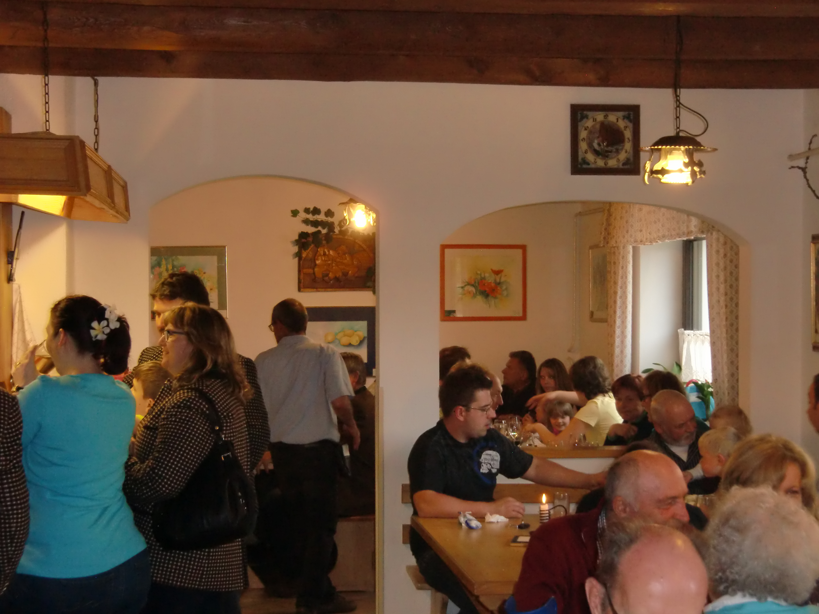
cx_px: 410
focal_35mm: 65
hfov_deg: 29.8
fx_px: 1538
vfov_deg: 22.6
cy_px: 307
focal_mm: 11.6
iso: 400
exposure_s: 1/40
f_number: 4.4
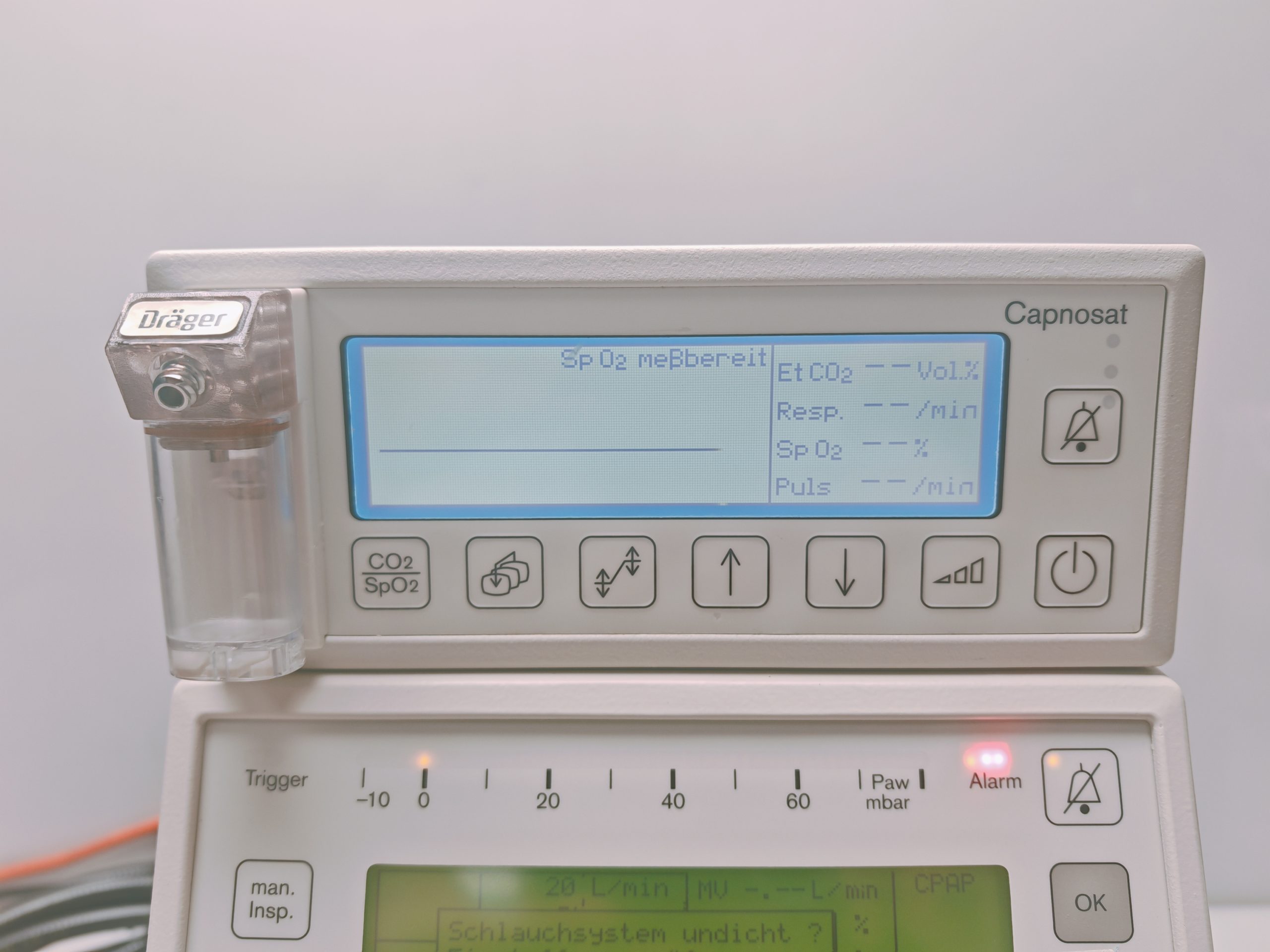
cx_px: 635
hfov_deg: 65.3
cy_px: 476
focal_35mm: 27
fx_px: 991
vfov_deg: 51.4
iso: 80
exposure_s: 1/100
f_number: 2
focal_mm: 6.83
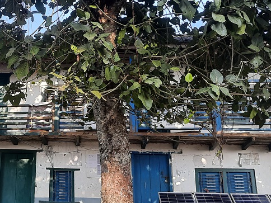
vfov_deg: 23.6
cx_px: 13
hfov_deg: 29.5
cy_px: 93
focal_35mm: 62
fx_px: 485
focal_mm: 4.6
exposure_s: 1/126
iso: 100
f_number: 2
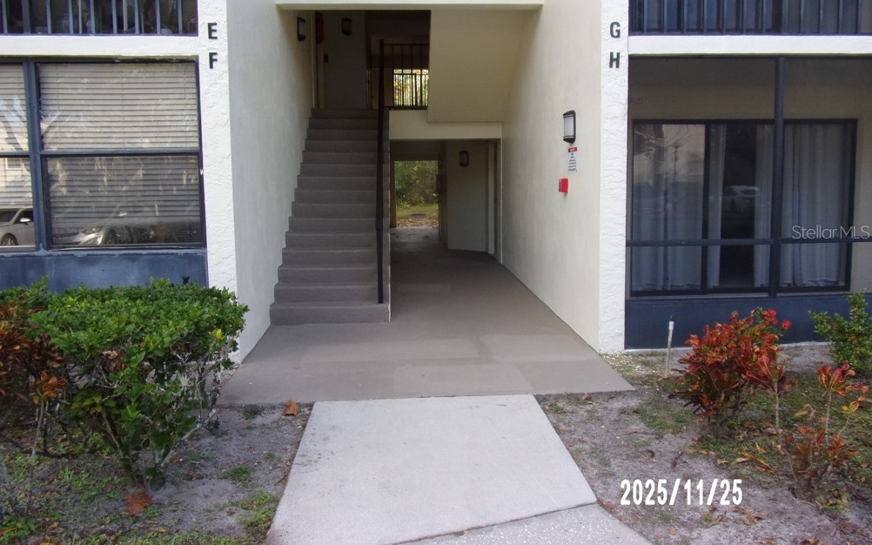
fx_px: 618
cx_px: 428
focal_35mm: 26
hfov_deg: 70.4
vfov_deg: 47.4
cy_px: 232
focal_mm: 4.3
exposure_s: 1/140
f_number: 3.3
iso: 80
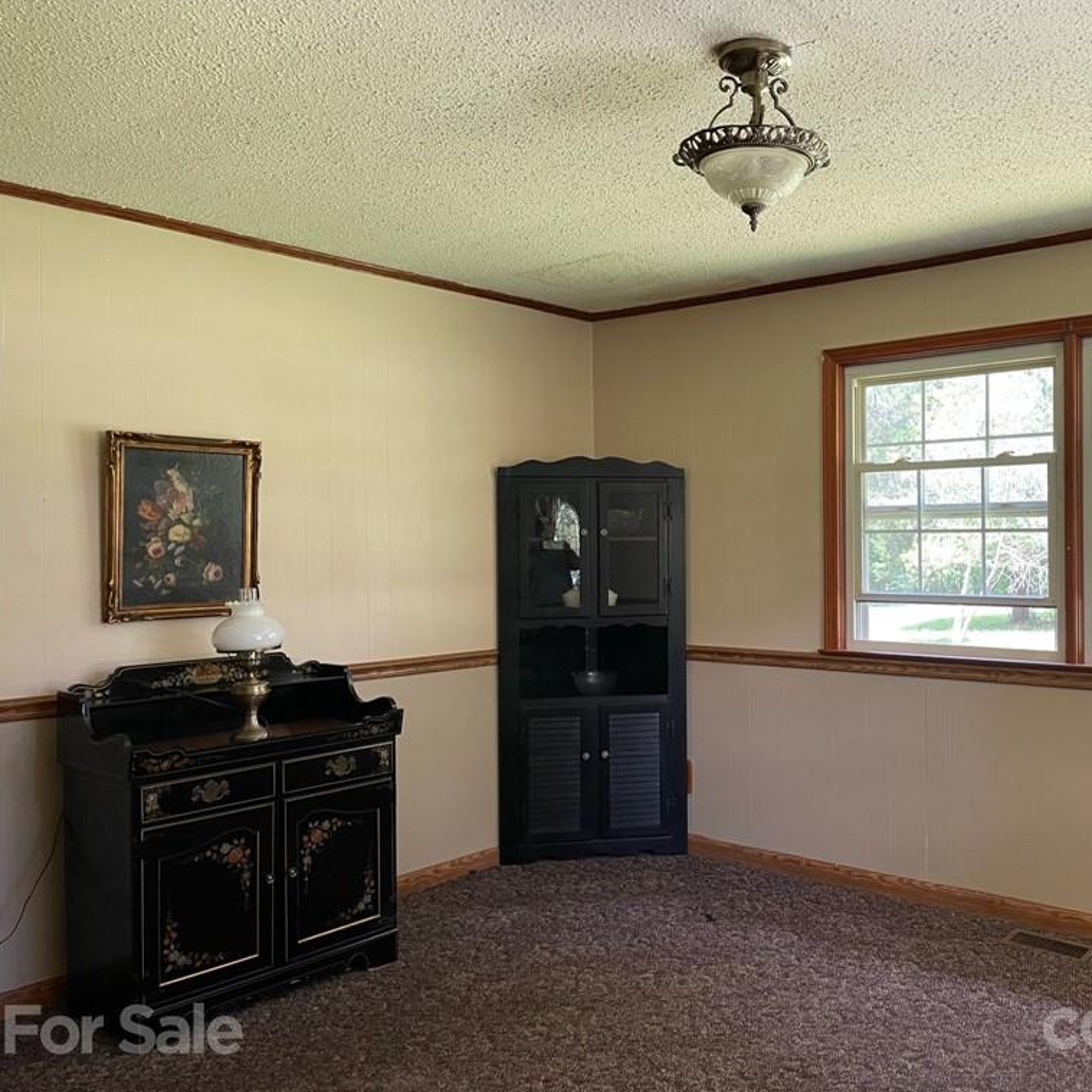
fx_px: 1106
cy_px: 547
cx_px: 734
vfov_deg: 52.5
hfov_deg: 51.5
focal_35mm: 31
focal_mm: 5.1
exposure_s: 1/71
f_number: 1.6
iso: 125
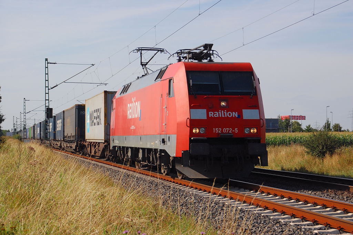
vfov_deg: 15.2
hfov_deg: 22.6
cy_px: 118
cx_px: 176
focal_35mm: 90
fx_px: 882
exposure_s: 1/1000
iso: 400
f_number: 8
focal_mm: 60
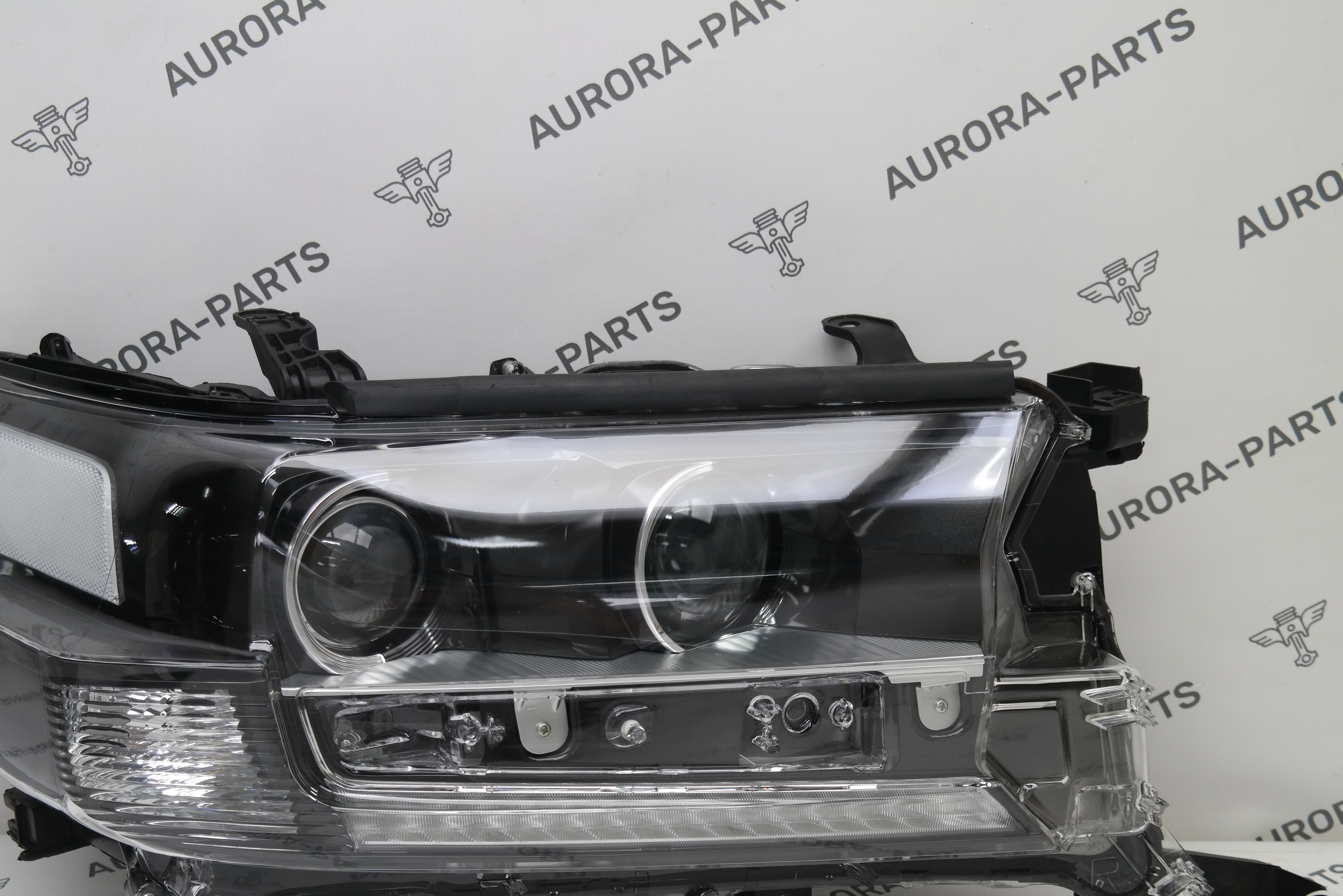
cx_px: 596
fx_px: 2052
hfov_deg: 36.2
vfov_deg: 24.6
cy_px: 532
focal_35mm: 55
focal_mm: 29
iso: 200
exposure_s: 1/60
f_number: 4
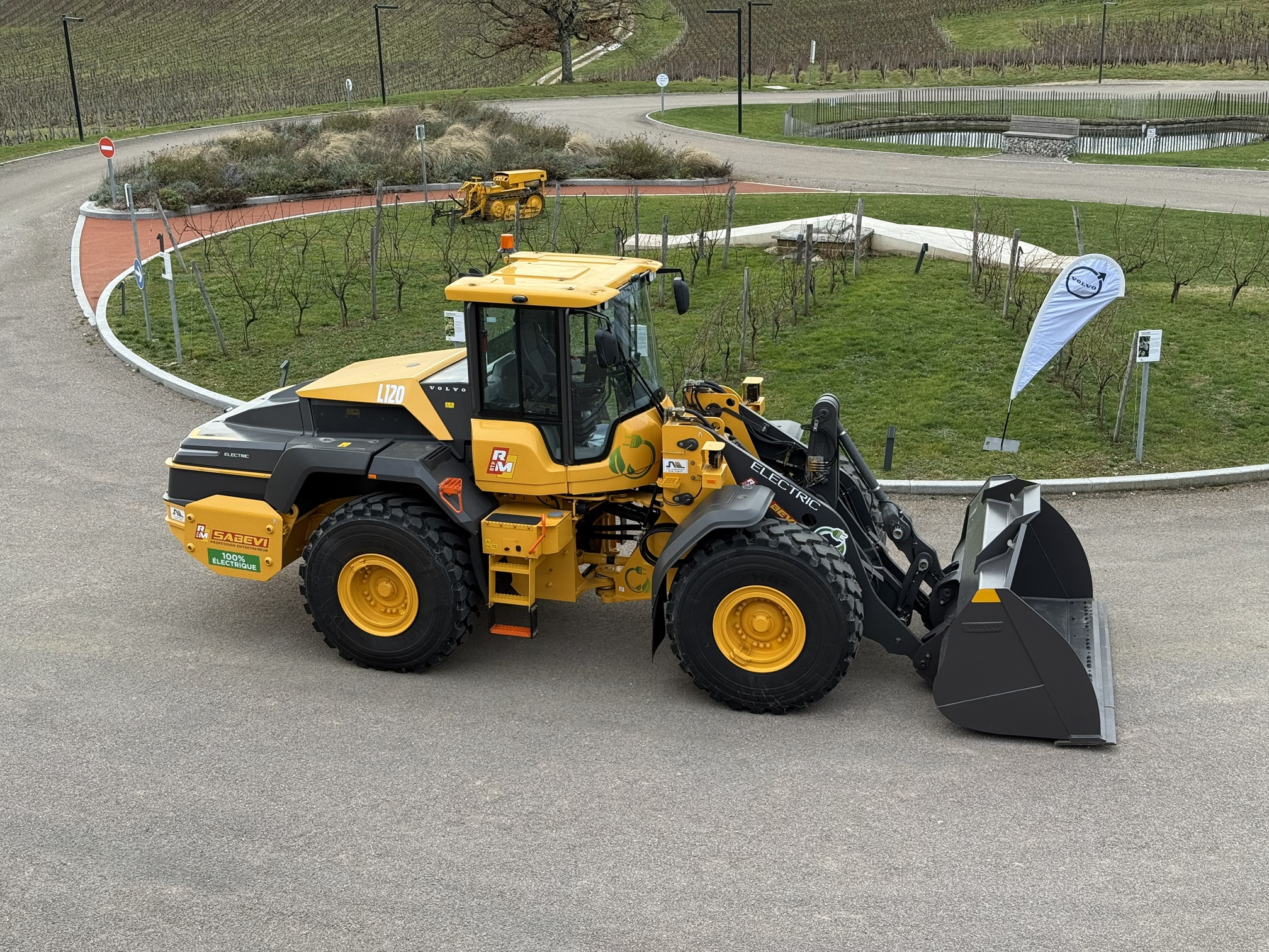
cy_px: 476
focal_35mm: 48
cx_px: 634
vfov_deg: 30.3
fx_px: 1760
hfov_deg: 39.7
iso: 100
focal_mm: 6.76
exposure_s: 1/587
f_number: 1.78
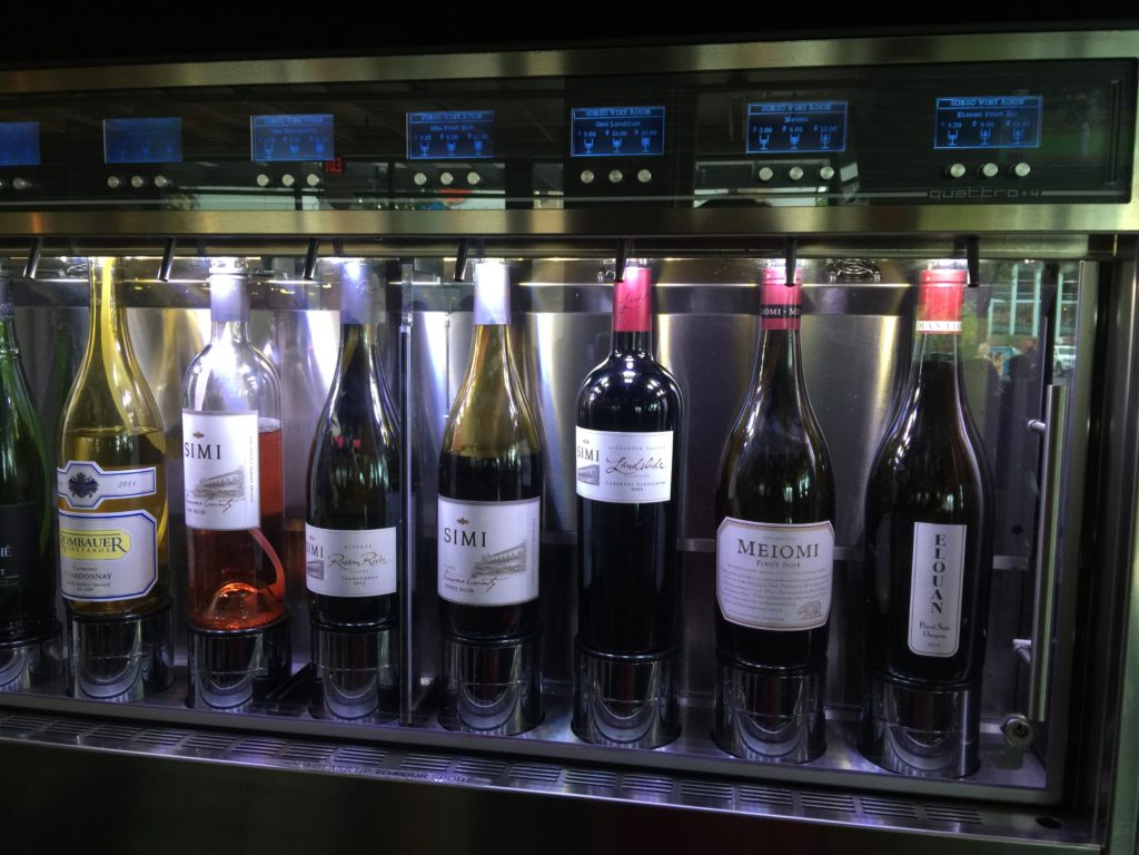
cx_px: 570
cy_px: 428
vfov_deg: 48.2
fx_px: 954
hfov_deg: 61.7
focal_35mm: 29
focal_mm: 4.15
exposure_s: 1/15
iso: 50
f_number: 2.2
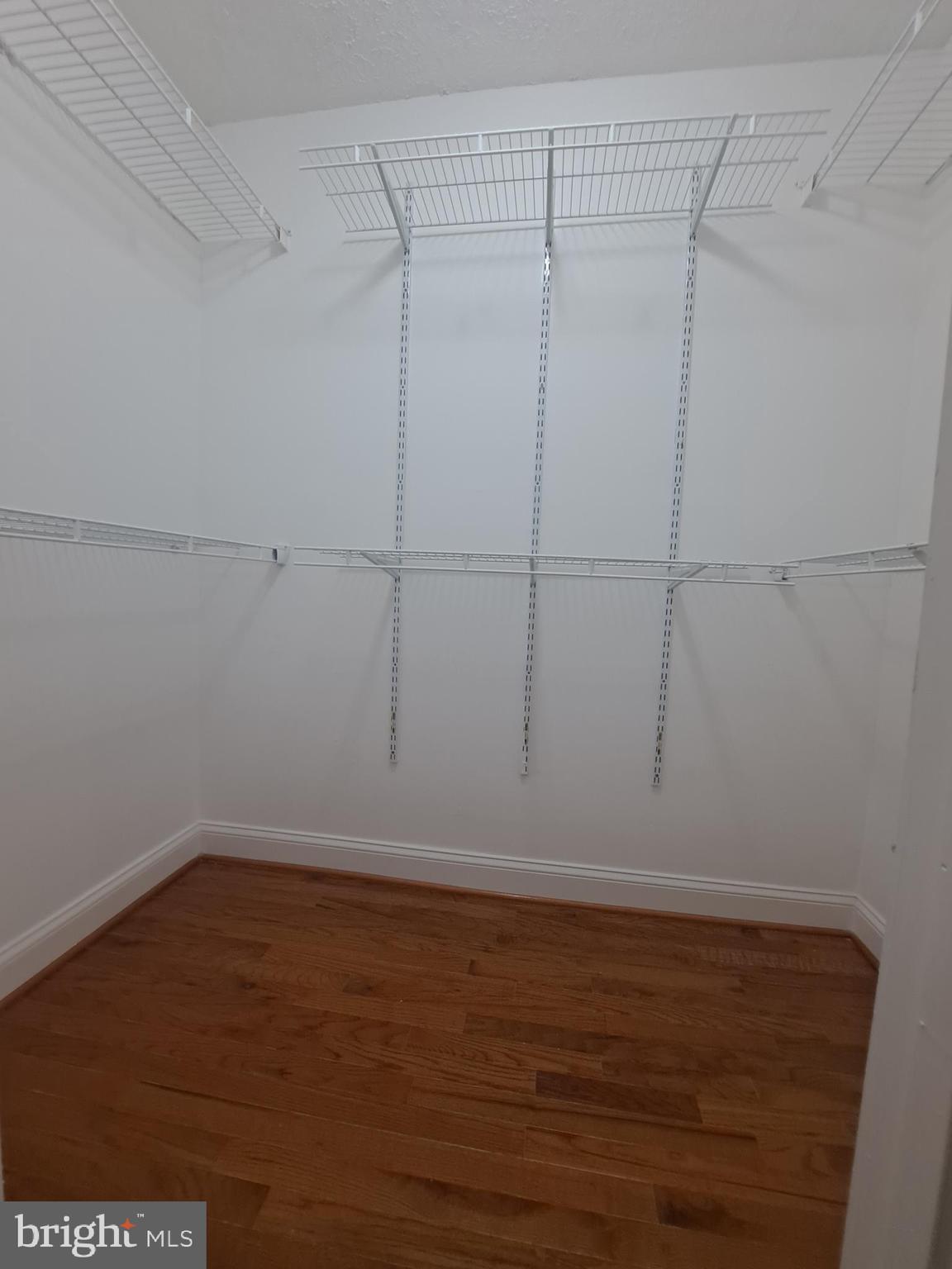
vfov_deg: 106.2
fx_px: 477
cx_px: 476
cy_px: 634
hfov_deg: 89.9
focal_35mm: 13
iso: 125
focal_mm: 1.74
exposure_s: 1/40
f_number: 2.2
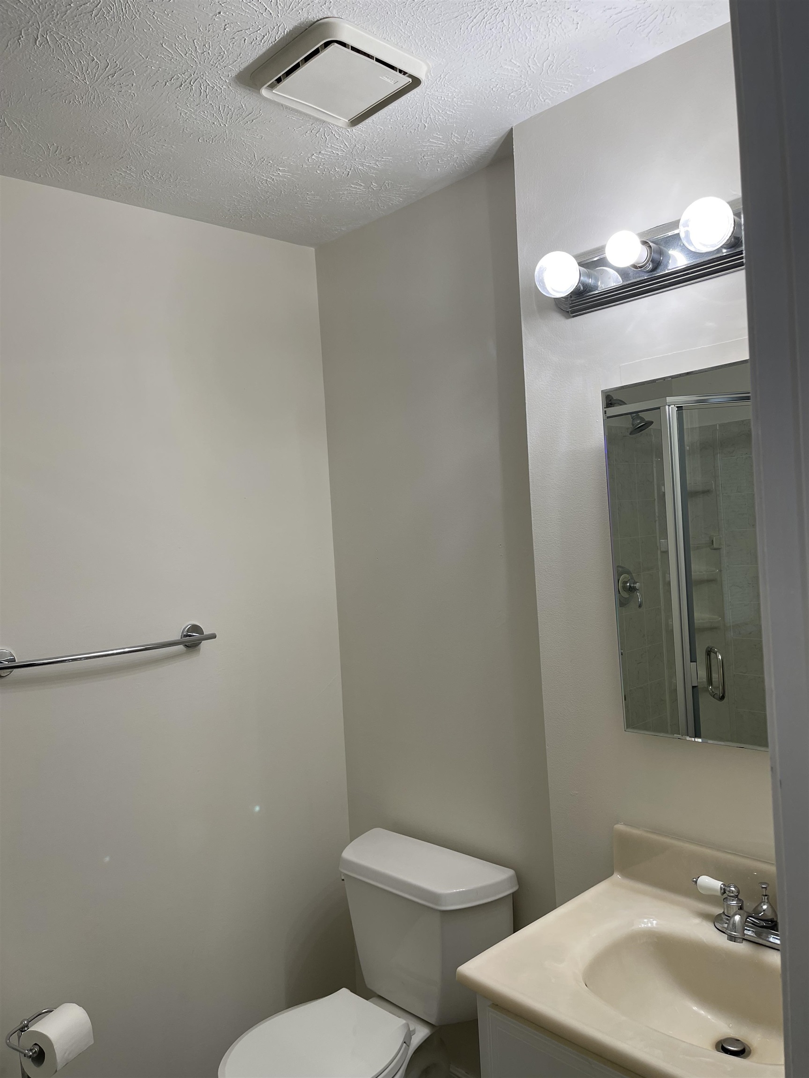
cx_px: 404
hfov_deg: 54.9
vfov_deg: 69.4
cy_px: 539
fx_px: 779
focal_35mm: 25
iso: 40
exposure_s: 1/120
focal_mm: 5.1
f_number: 1.6
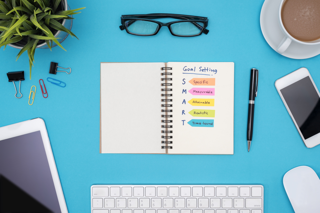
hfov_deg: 39.6
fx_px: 445
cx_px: 160
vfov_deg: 27.0
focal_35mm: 50
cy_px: 106
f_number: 8
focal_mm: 50
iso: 100
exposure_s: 1/10
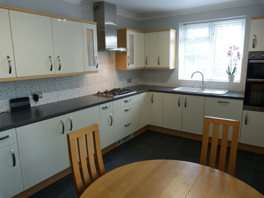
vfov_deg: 54.9
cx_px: 132
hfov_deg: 69.4
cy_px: 99
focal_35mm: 25
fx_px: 191
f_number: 2.8
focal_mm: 4.5
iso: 160
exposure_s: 1/60
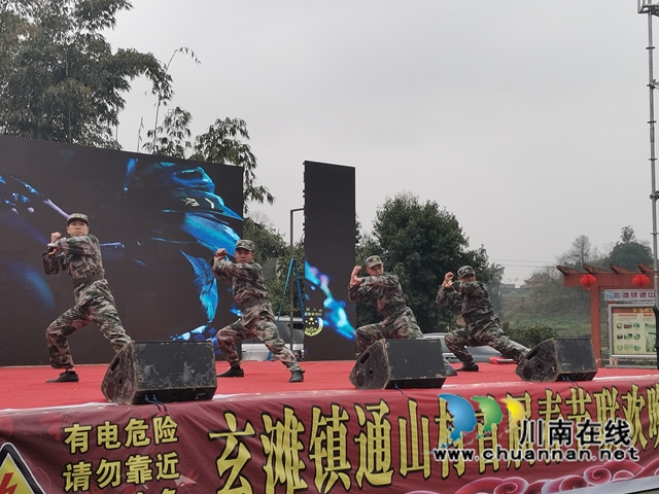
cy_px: 247
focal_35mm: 52
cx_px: 330
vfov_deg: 28.0
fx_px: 990
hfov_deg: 36.8
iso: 50
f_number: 1.8
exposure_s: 1/138
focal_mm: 4.75
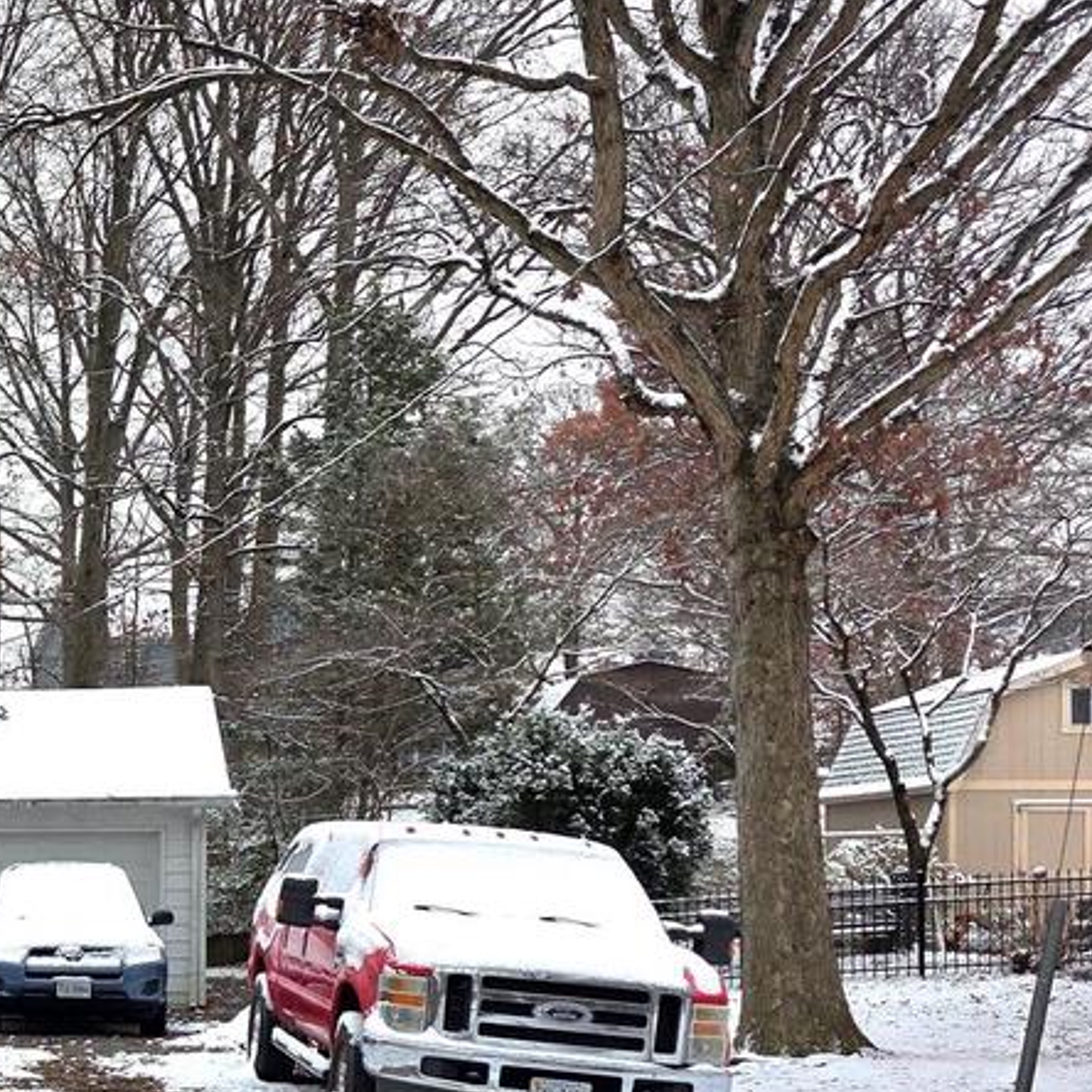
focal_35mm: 66
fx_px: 2356
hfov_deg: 21.5
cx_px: -585
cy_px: 871
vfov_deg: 25.7
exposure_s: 1/370
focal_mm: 6.3
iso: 50
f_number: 1.7
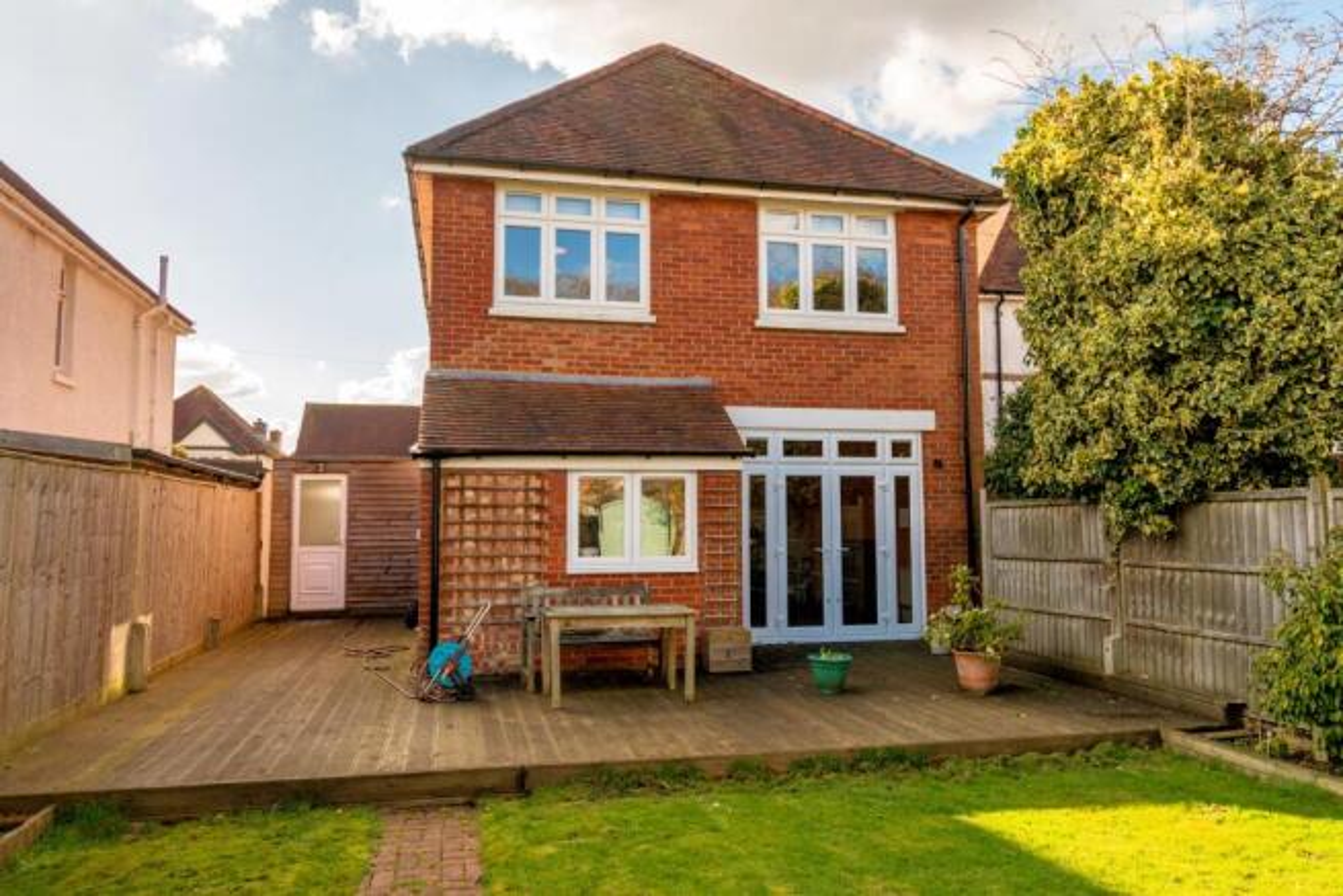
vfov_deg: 51.3
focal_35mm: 25
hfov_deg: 71.5
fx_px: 933
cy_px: 448
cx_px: 672
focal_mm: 17
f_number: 7.1
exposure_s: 1/320
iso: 200
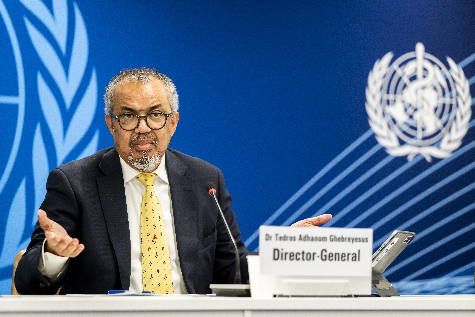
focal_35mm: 140
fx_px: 1847
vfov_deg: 9.8
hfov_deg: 14.7
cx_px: 238
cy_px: 158
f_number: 3.2
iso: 1600
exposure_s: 1/250
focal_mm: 140
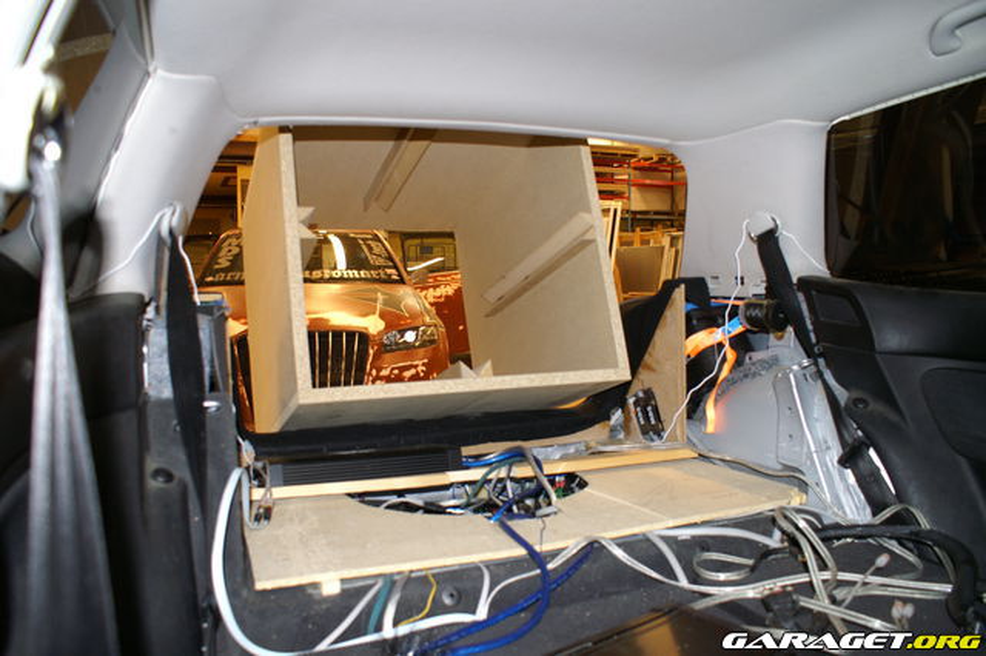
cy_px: 328
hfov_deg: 67.4
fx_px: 739
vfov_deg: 47.9
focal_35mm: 27
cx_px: 493
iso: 400
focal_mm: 18
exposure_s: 1/60
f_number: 3.5
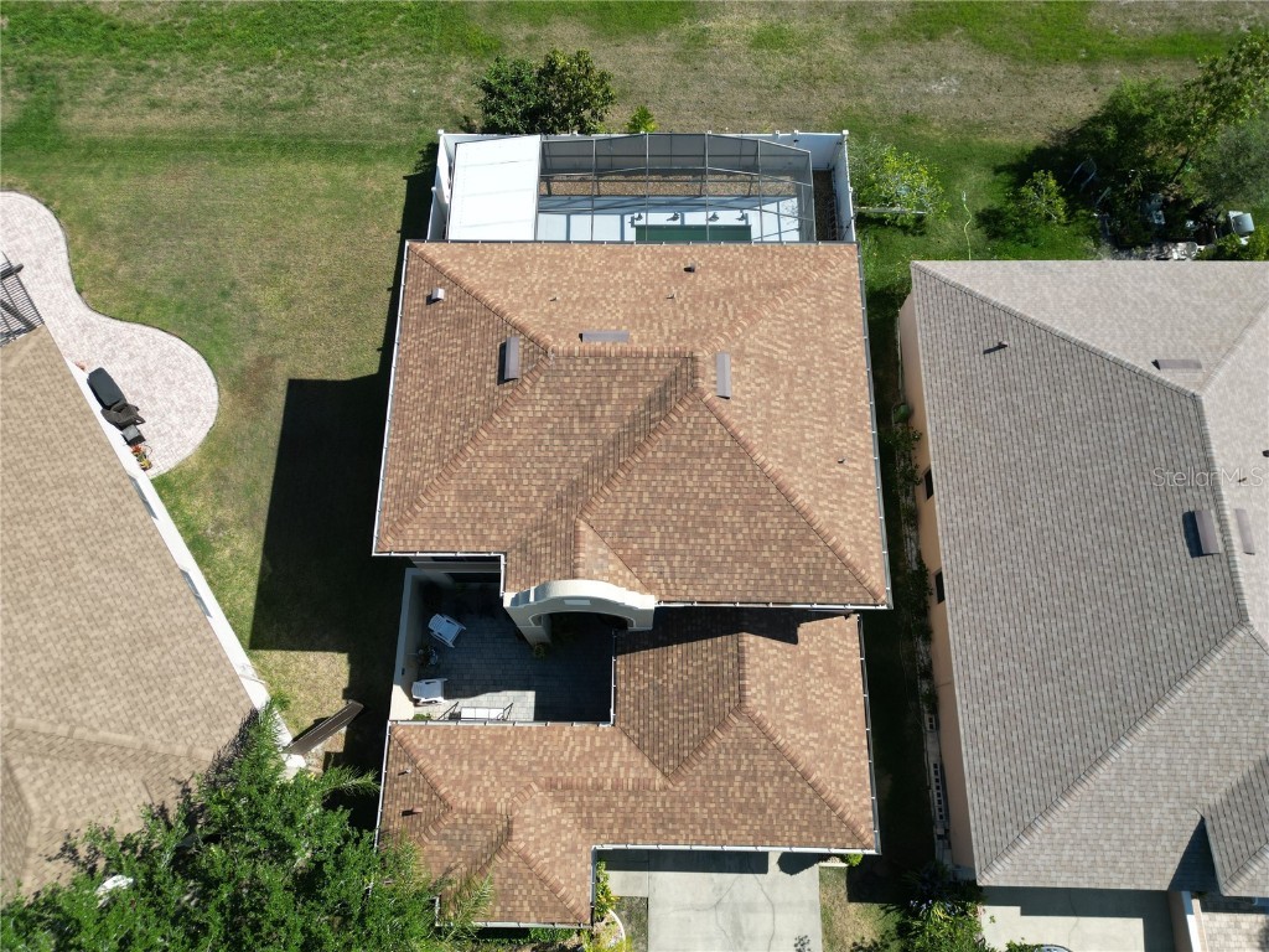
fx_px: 880
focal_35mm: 24
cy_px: 476
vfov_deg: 56.8
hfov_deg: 71.6
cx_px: 634
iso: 110
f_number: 1.7
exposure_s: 1/2000
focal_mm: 6.72
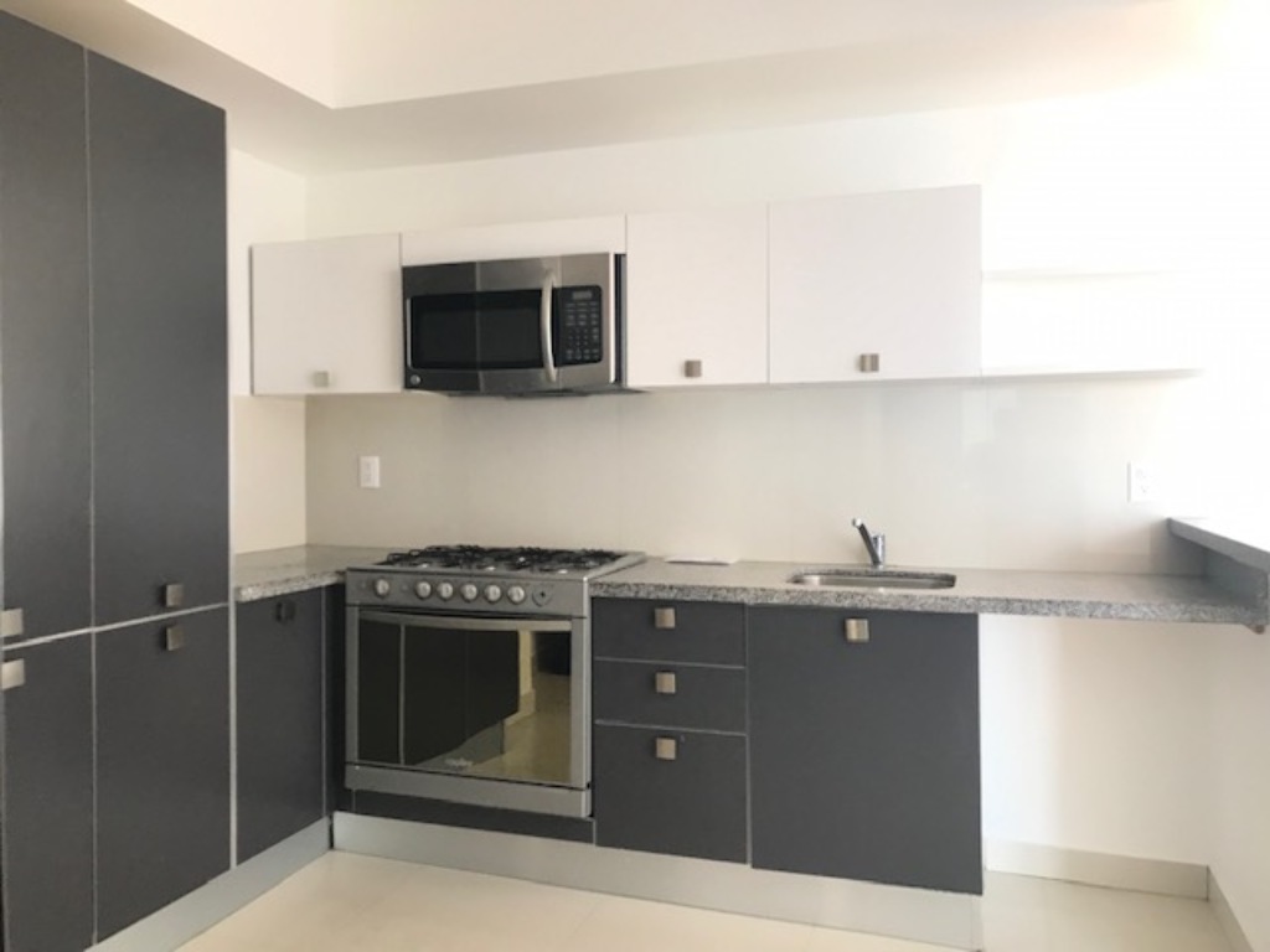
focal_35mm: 28
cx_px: 635
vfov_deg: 49.7
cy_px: 476
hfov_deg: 63.4
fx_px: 1027
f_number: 1.8
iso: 40
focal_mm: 3.99
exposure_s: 1/23
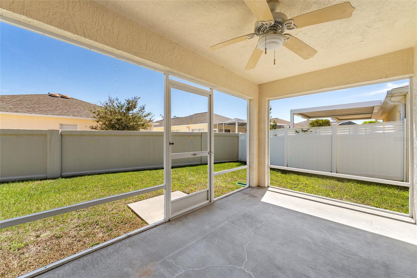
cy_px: 139
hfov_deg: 104.3
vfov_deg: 81.2
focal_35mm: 14
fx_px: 162
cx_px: 208
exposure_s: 1/40
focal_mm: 14
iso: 200
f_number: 8
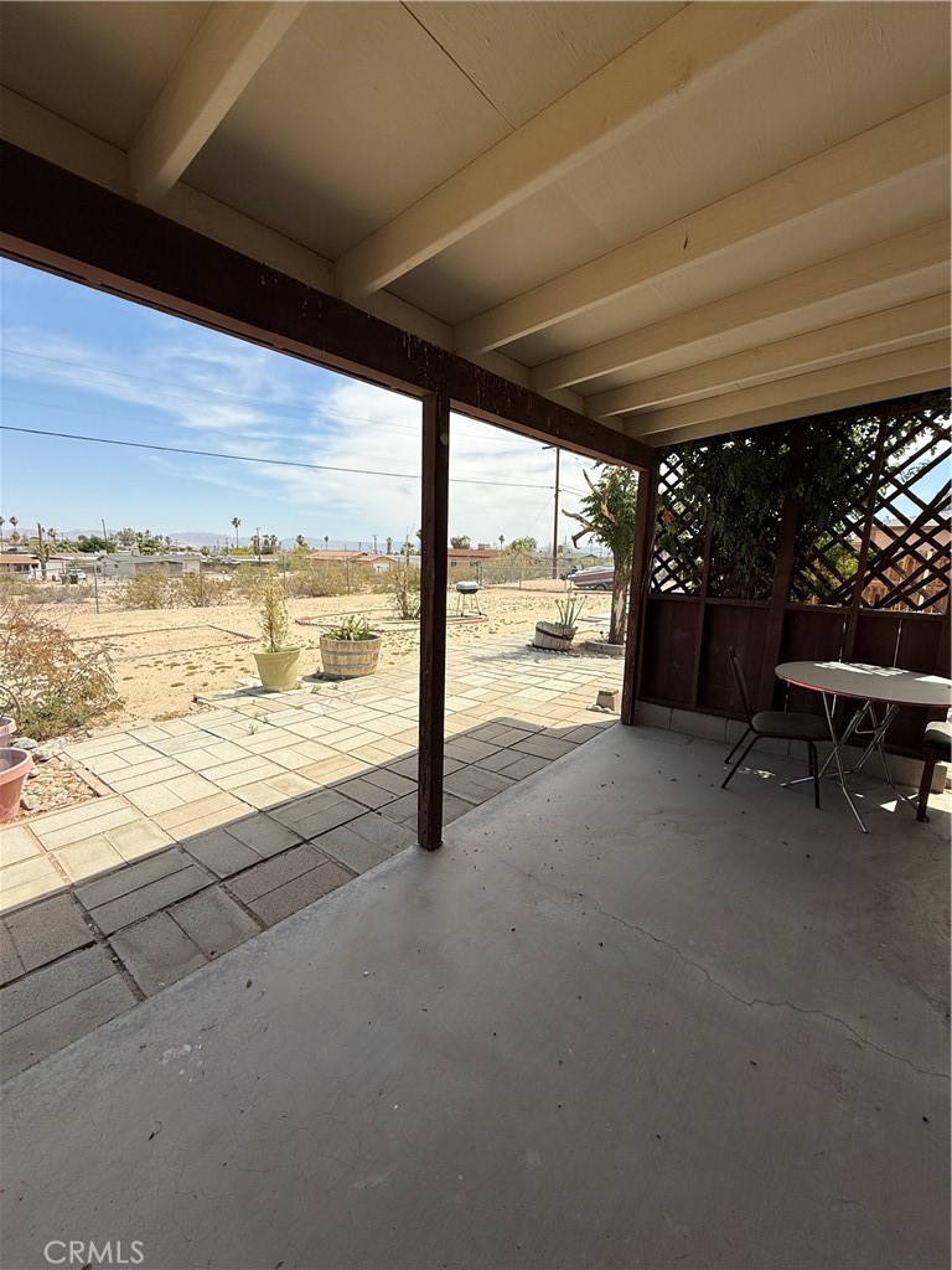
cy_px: 635
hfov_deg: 85.7
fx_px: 513
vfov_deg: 102.1
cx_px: 476
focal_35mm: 14
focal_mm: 2.22
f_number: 2.2
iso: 50
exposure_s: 1/3125
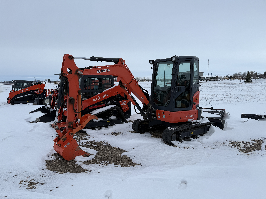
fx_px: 184
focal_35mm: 24
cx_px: 133
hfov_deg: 71.6
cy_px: 100
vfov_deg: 56.8
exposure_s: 1/2703
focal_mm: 6.76
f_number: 1.78
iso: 80
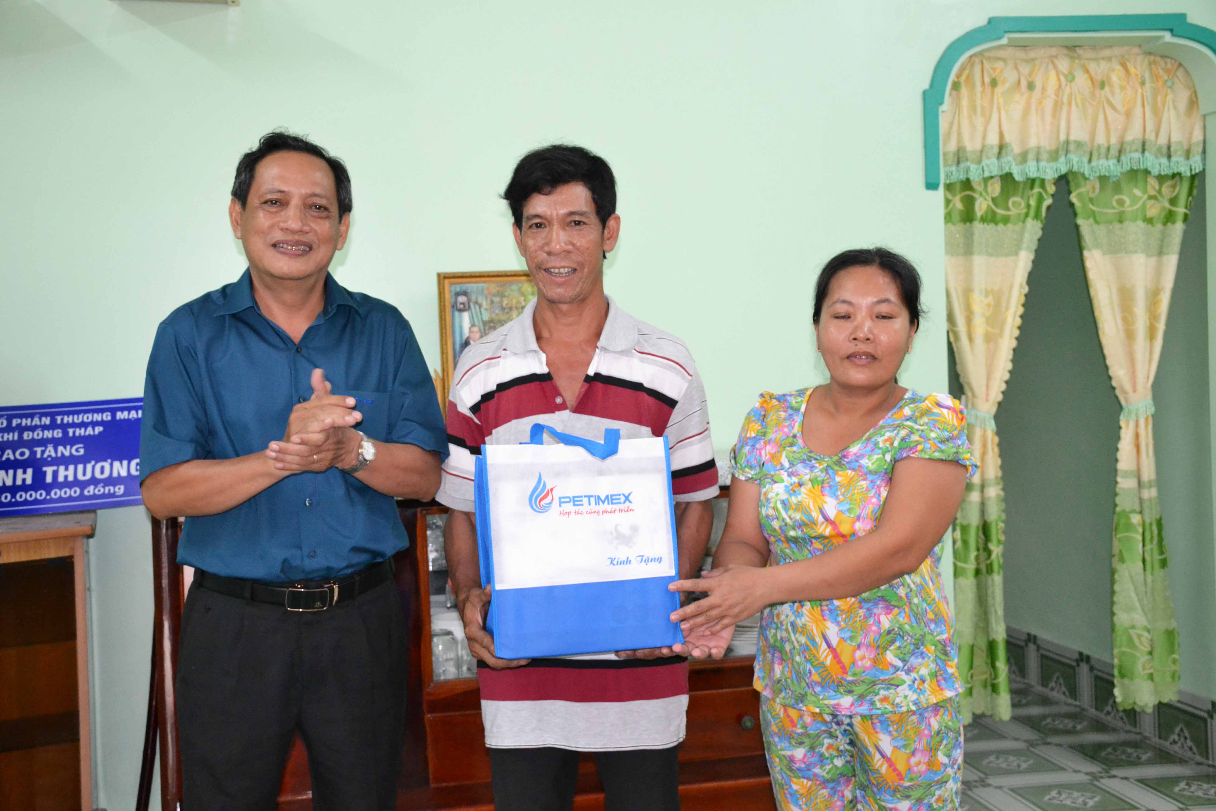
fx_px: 1520
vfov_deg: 29.9
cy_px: 406
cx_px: 608
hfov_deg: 43.6
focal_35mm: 45
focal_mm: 30
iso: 2000
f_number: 4
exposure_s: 1/60
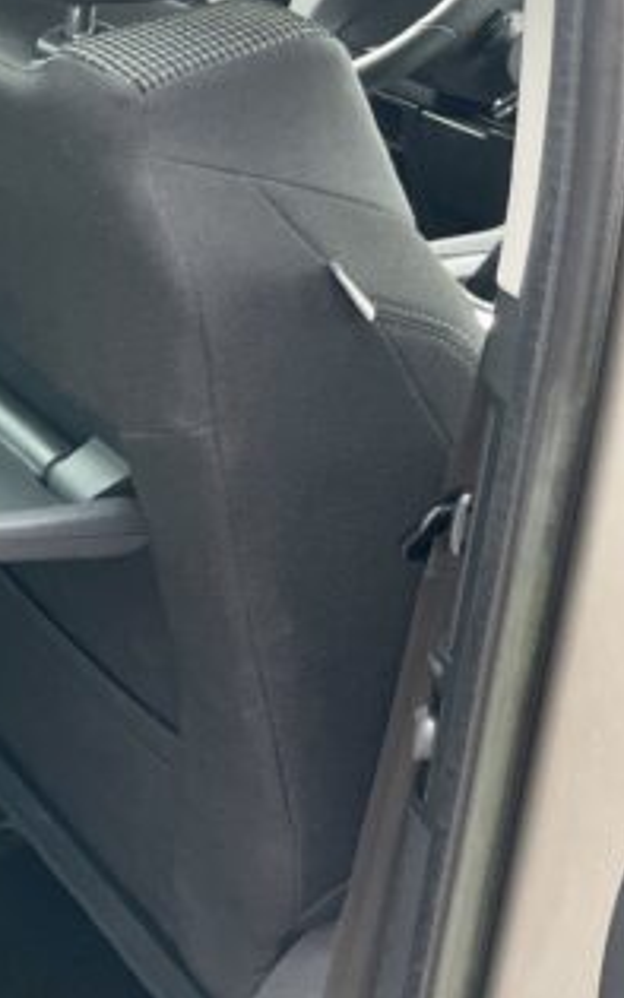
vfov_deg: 29.4
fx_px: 1904
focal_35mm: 70
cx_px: -637
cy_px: 532
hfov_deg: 15.0
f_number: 1.6
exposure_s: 1/121
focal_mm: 4.2
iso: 100
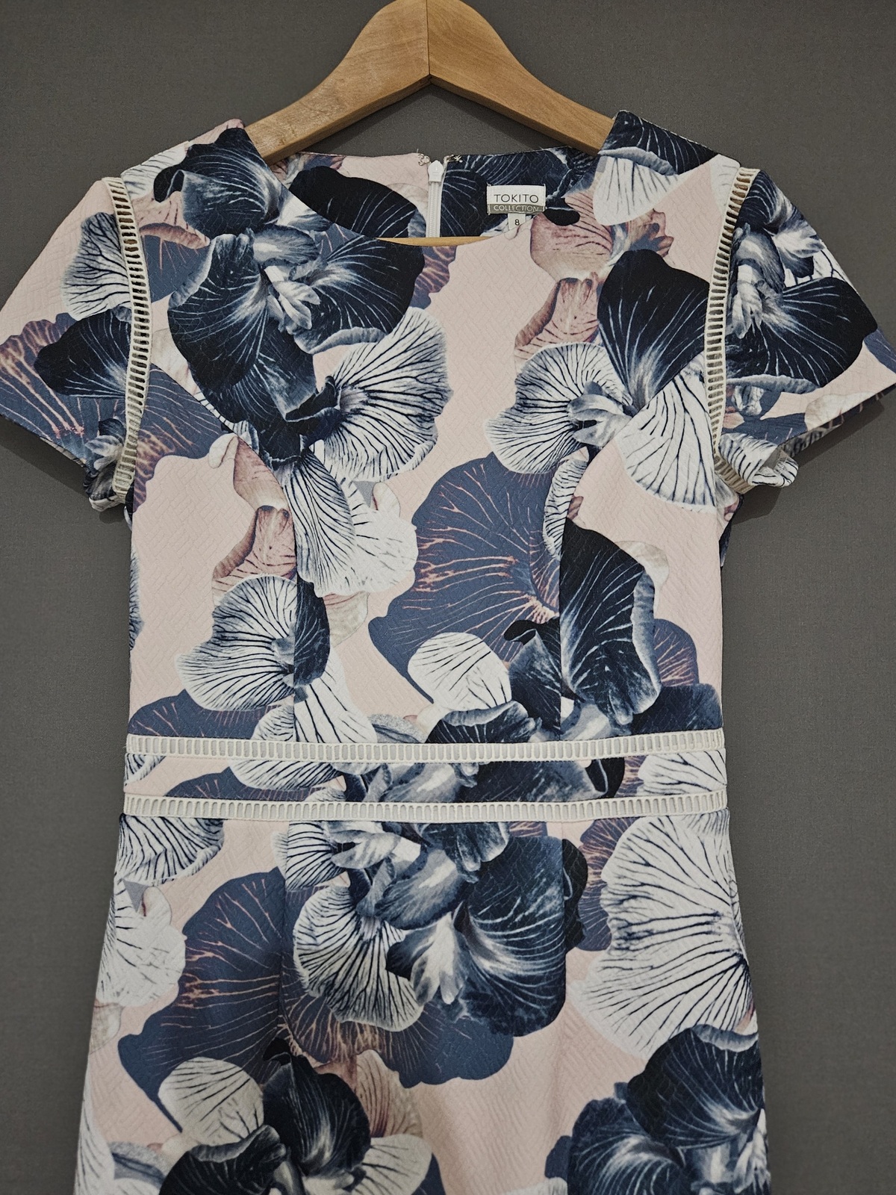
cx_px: 448
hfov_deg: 58.9
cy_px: 598
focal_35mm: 23
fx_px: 794
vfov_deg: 73.9
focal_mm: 5.4
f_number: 1.8
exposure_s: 1/25.1
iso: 640
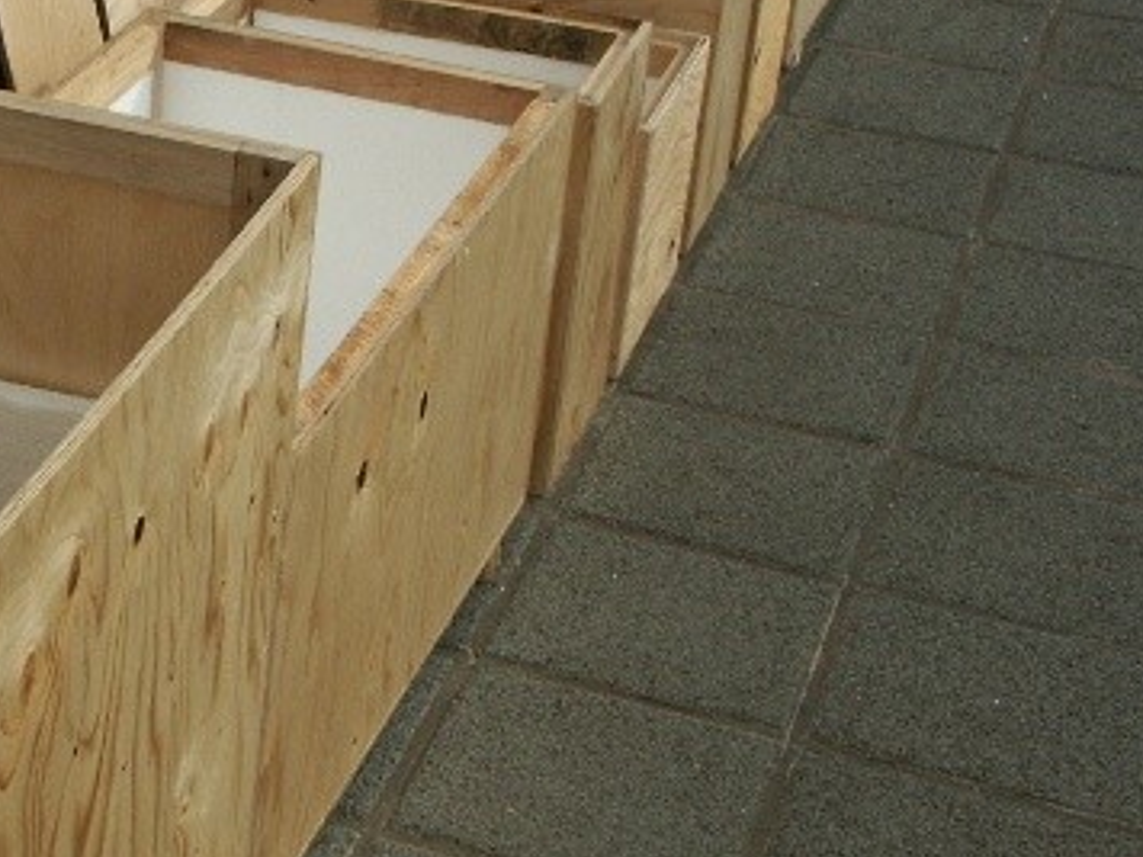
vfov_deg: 18.2
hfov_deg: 22.7
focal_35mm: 81
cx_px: -119
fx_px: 2675
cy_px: 286
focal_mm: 9.46
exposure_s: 1/1000
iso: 100
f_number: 3.5
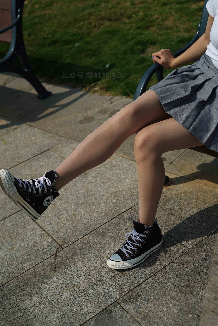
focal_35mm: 50
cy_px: 163
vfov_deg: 39.6
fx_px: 454
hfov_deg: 27.0
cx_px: 109
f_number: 4
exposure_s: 1/2500
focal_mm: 50
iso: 50
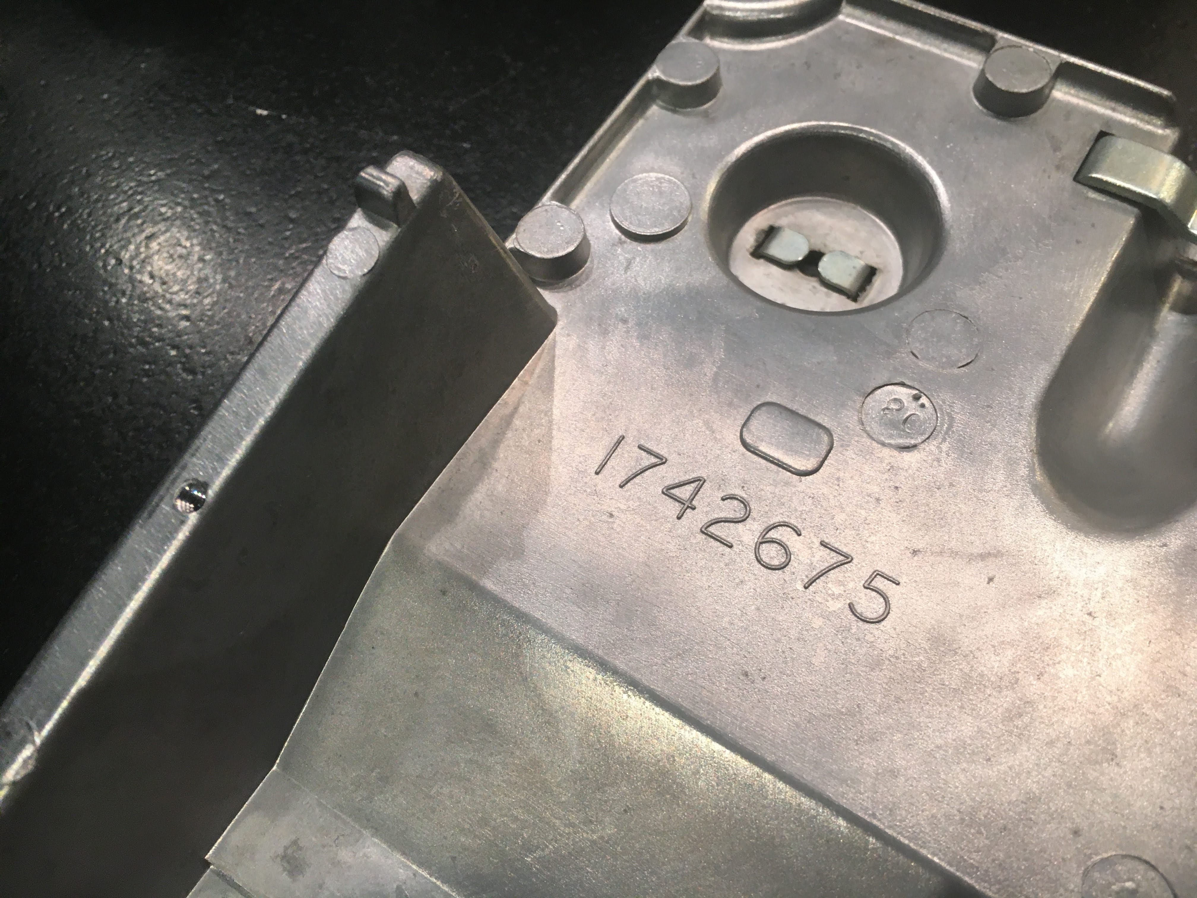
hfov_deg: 61.7
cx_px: 598
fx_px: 1003
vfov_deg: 48.2
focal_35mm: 29
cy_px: 449
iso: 50
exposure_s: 1/33
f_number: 2.2
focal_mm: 4.15
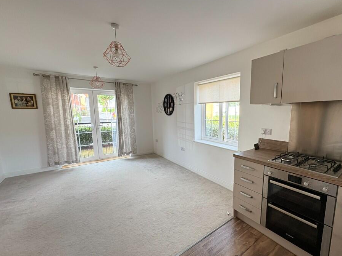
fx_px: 158
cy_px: 135
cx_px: 195
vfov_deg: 78.0
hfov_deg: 93.9
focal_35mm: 16
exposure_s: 1/78
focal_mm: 2.22
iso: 250
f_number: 2.2
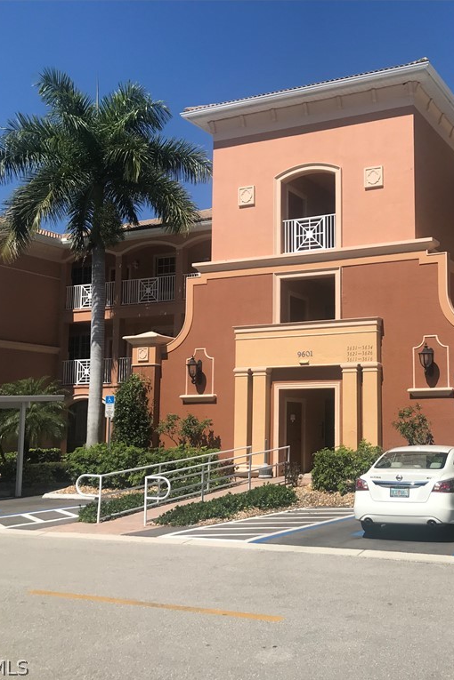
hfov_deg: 33.1
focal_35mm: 39
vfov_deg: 49.6
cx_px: 372
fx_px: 738
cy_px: 340
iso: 20
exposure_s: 1/2817
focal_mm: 3.99
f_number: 1.8
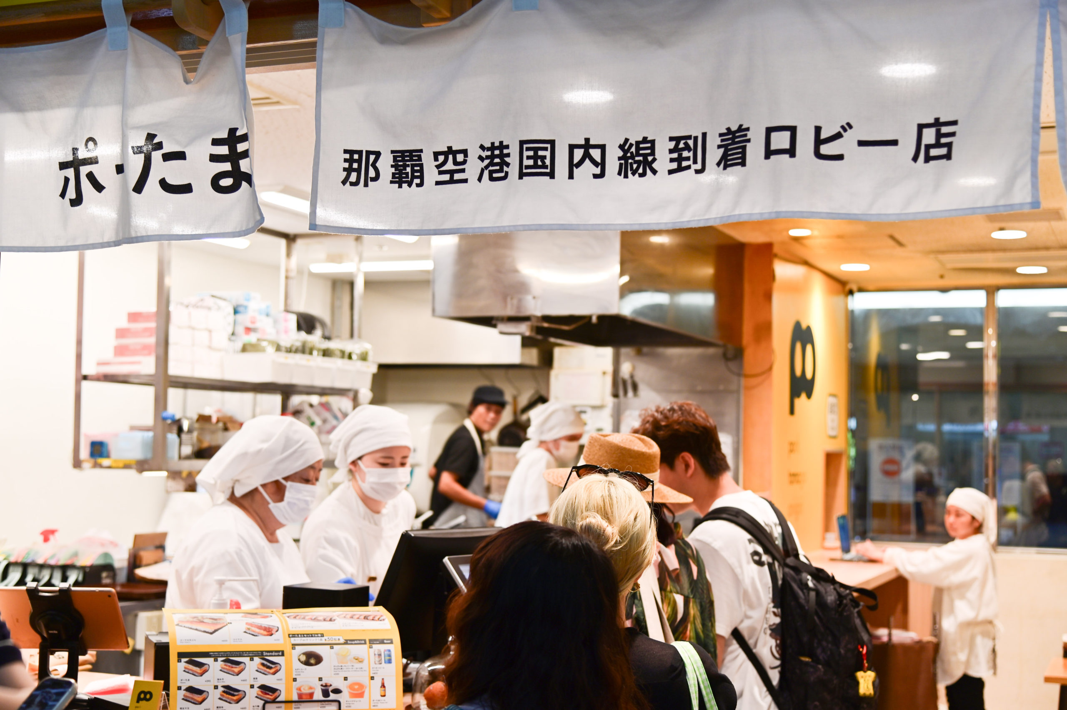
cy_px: 355
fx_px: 1481
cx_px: 534
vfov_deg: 27.0
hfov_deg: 39.6
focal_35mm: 50
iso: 140
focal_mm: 50
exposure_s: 1/50
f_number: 4
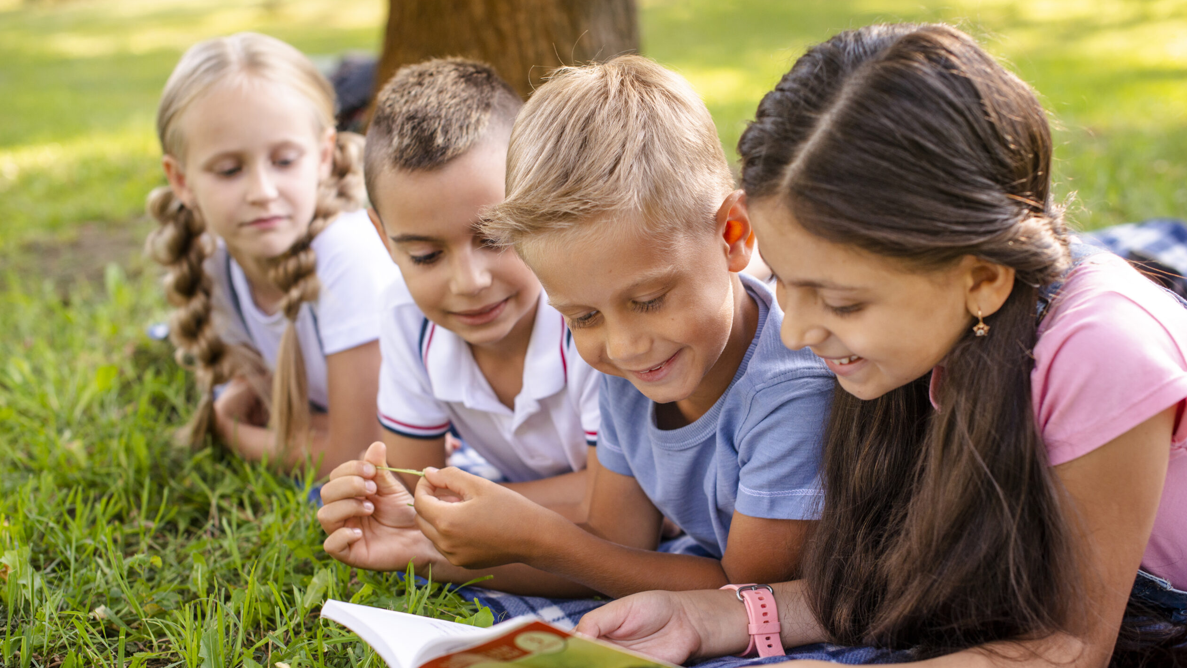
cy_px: 395
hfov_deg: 39.2
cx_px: 593
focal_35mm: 53
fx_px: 1668
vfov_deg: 22.6
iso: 500
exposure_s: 1/125
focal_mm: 50
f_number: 3.5
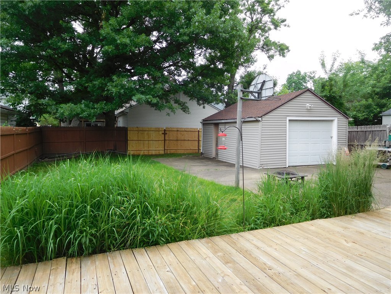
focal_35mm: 25
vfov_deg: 54.9
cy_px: 147
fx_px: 282
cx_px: 196
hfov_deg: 69.4
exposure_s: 1/250
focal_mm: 4.5
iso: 125
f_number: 3.4
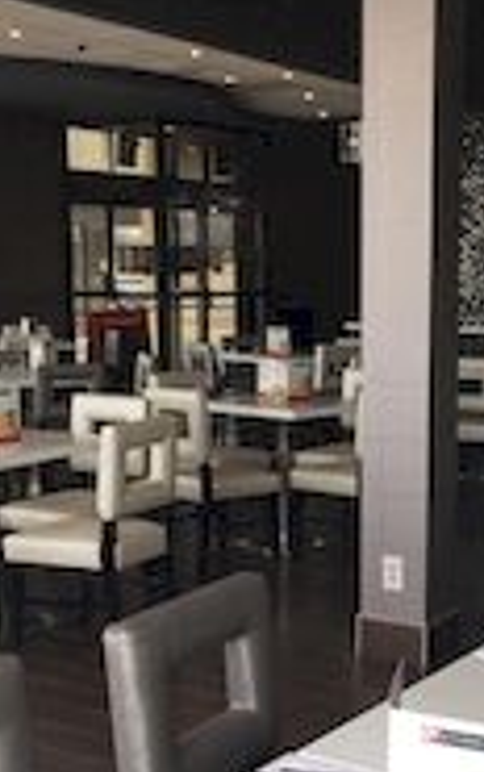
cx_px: 388
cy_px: 492
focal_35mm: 58
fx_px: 1221
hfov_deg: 22.1
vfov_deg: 34.9
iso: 32
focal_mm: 4.15
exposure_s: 1/60
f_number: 2.2
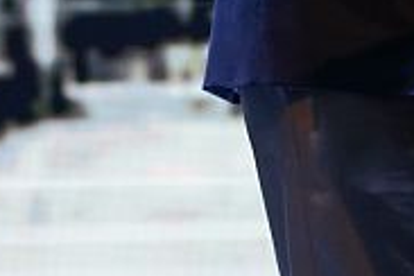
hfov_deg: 2.9
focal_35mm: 702
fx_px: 8072
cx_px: 491
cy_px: -557
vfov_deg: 1.9
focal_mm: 107.3
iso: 1600
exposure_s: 1/250
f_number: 5.6
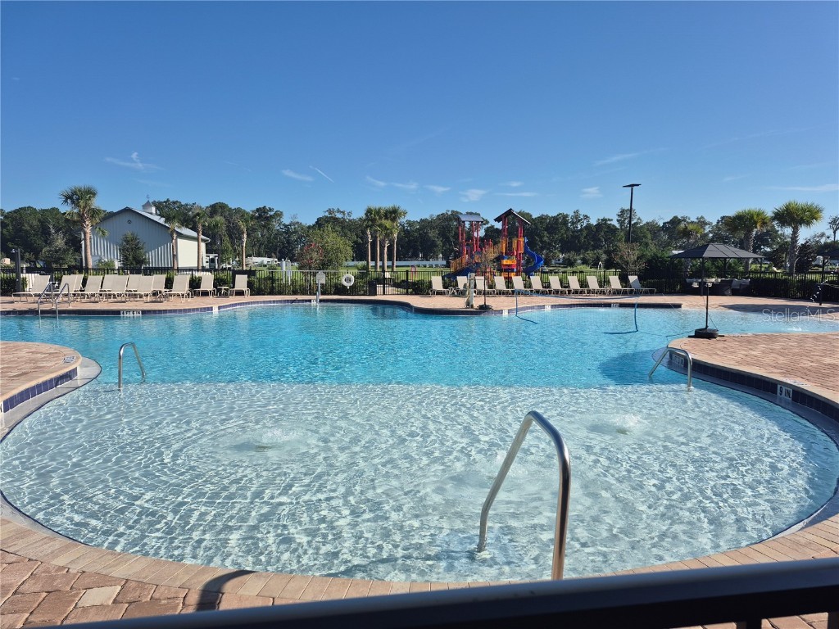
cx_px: 420
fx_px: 557
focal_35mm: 23
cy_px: 314
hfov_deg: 73.9
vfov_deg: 58.9
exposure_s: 1/2232
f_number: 1.8
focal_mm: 5.4
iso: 25
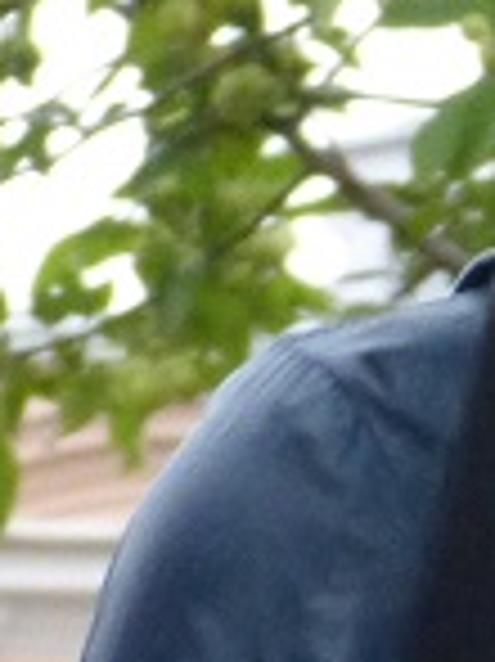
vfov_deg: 5.3
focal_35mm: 377
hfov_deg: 3.9
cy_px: 405
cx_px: 1202
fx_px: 7198
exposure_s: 1/13
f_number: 3.3
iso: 400
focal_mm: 13.8
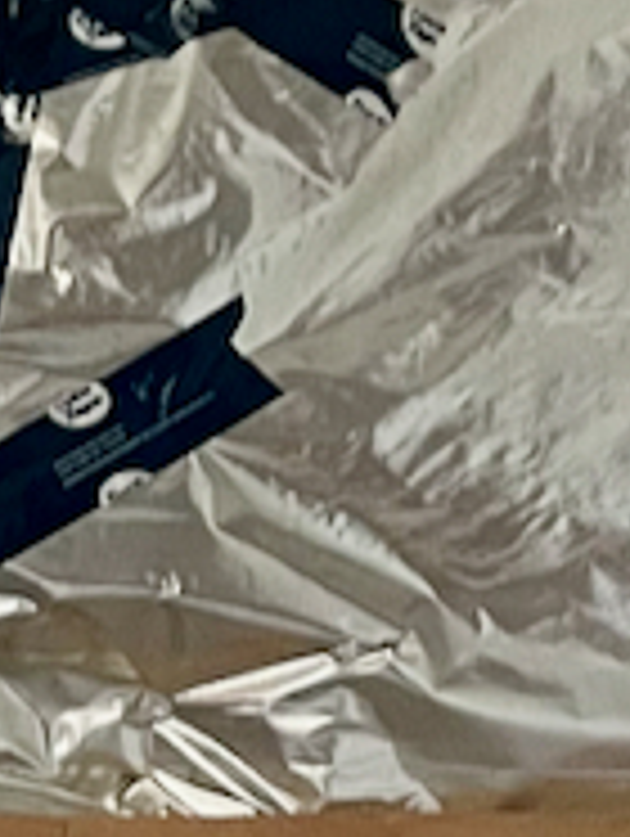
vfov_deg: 10.7
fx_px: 4334
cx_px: -988
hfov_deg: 7.6
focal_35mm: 179
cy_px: 1188
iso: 640
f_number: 1.6
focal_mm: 4.2
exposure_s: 1/30
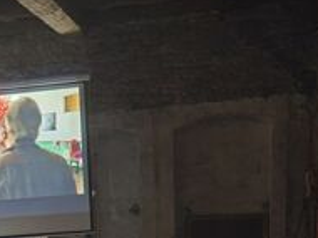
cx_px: 22
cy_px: 431
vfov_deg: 13.6
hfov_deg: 19.8
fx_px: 890
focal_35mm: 97
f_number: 1.8
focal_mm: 5.4
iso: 2000
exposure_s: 1/20
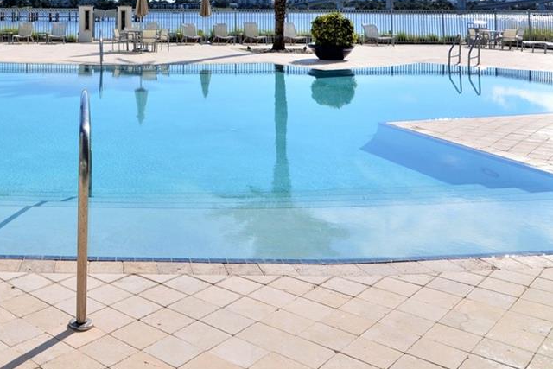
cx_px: 87
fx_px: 615
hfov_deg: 45.2
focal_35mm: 40
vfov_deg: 30.8
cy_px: -8
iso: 100
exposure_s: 1/400
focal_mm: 16
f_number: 8
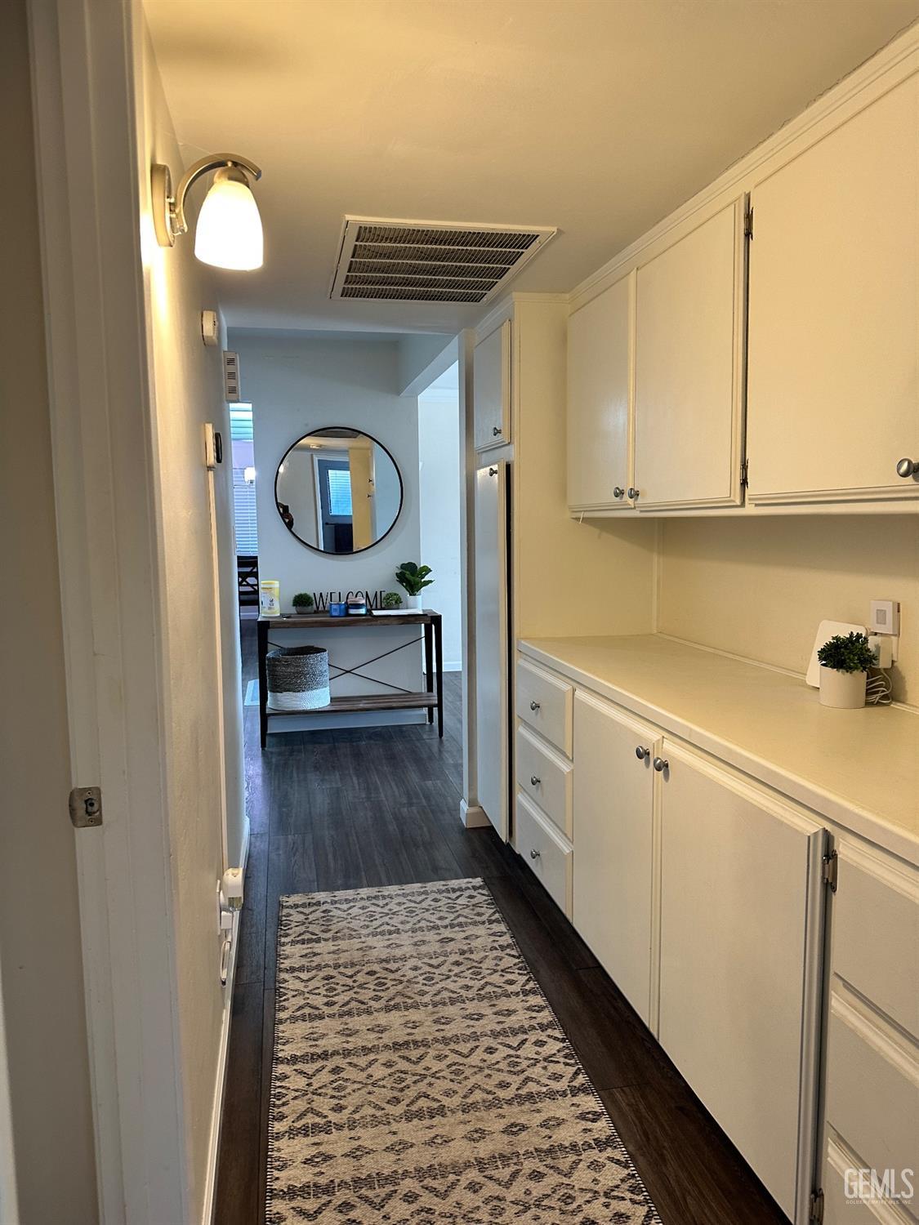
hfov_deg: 56.8
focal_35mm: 24
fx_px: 850
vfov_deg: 71.6
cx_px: 460
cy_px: 612
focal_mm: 6.86
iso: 160
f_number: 1.78
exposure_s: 1/60
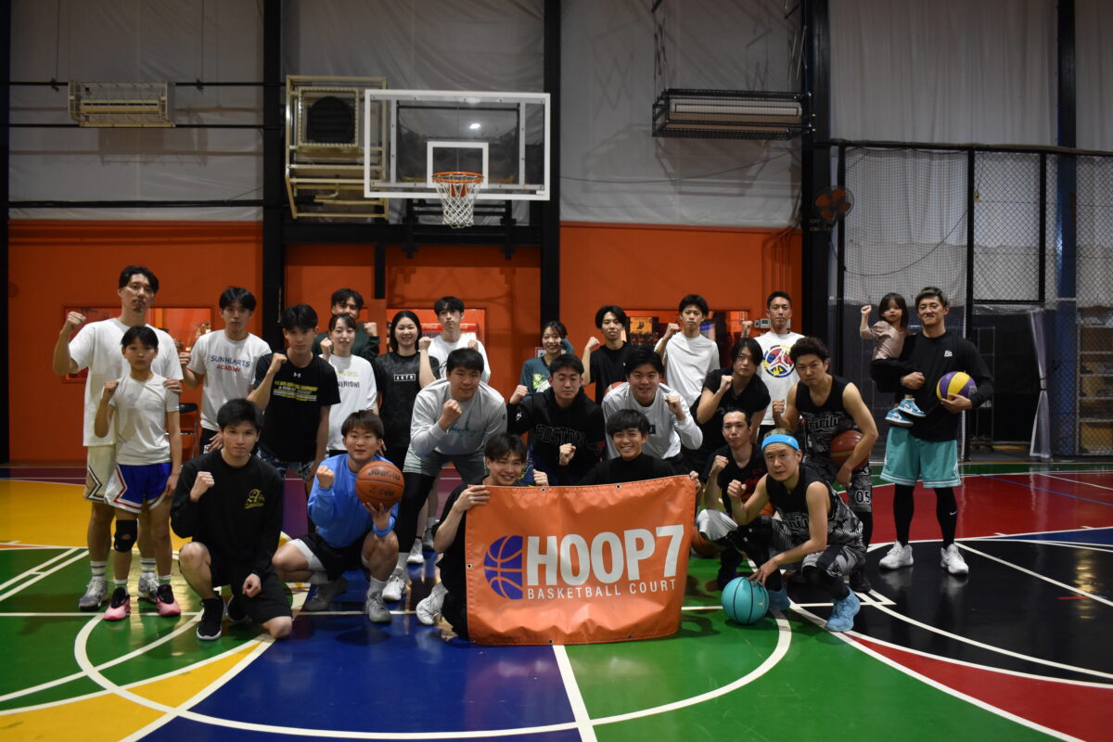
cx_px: 556
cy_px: 371
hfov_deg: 57.2
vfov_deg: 40.0
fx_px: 1020
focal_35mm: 33
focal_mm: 22
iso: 1100
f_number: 3.8
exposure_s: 1/60
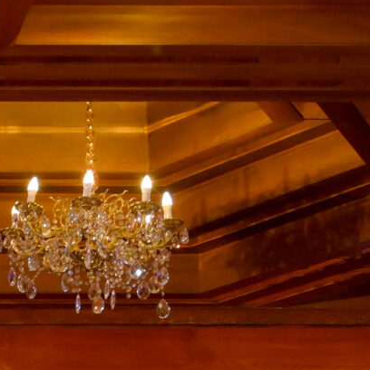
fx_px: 1935
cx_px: -385
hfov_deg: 10.1
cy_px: 682
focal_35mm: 160
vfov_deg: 10.3
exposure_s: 1/125
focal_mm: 30
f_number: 5.6
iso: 1250
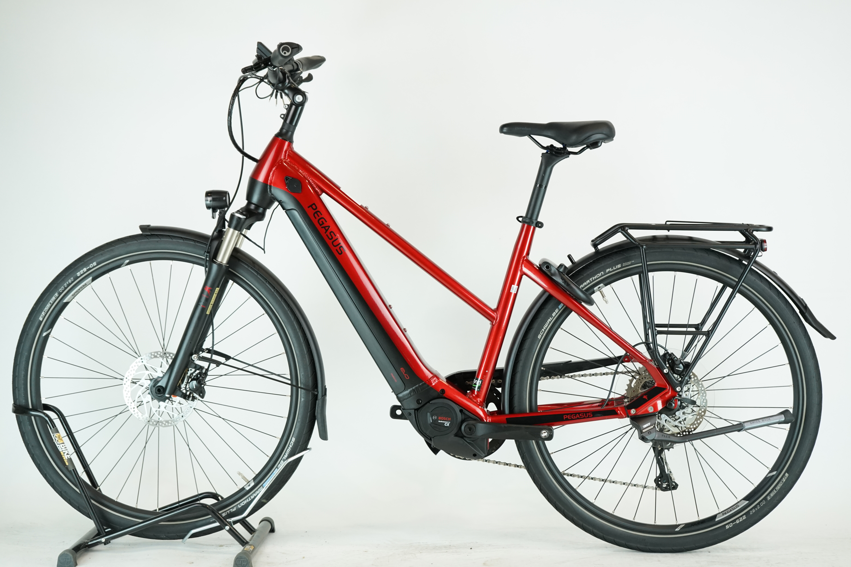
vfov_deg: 20.9
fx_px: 1536
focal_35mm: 65
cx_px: 426
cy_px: 284
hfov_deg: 31.0
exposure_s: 1/200
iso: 1600
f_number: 5.6
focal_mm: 65
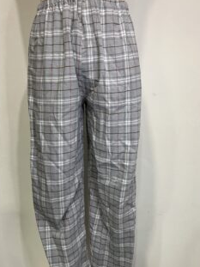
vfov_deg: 51.2
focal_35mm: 36
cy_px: 155
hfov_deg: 39.6
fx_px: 278
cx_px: 88
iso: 80
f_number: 1.8
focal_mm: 3.99
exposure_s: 1/50
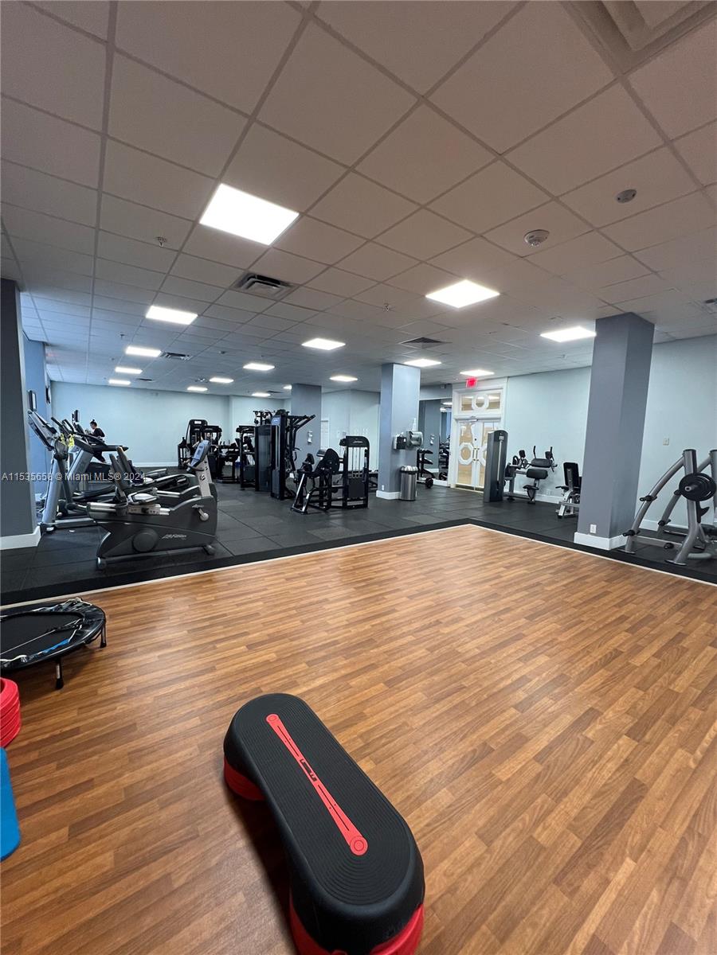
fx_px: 359
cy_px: 478
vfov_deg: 106.2
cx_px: 358
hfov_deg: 89.9
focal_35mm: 13
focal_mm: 1.57
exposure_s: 1/60
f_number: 1.8
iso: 160
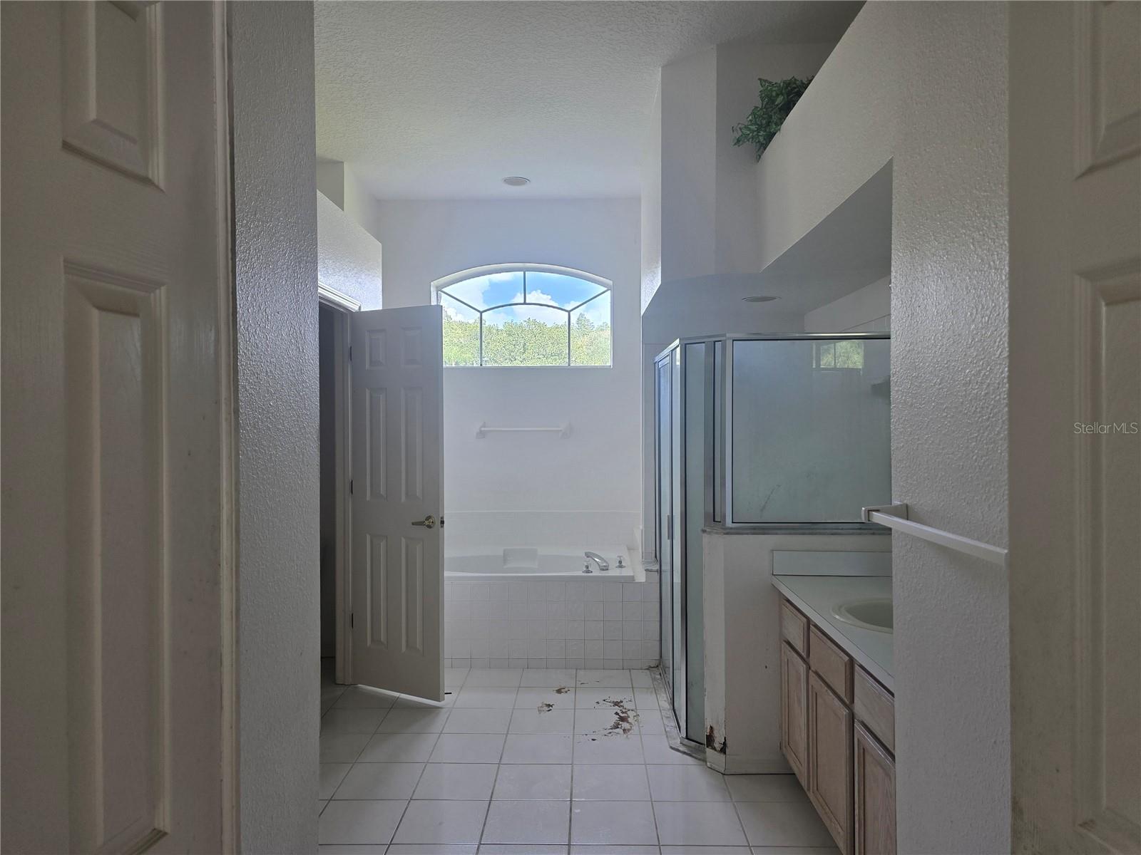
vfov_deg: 58.9
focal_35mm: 23
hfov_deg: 73.9
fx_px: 758
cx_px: 570
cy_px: 428
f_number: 1.7
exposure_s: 1/180
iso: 64
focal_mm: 6.3
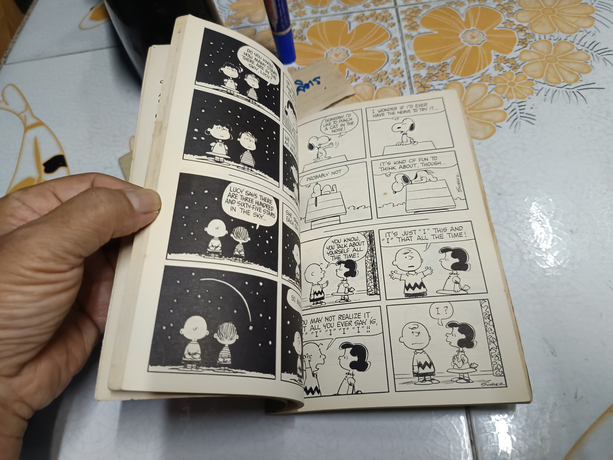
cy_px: 230
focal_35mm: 24
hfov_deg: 71.6
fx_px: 425
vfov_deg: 56.8
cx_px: 306
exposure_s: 1/33.3
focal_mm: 5.31
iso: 1032
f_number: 1.7
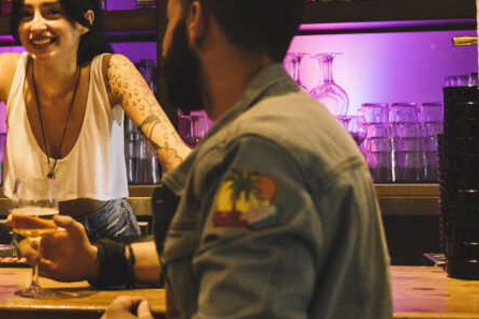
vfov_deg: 15.7
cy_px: 126
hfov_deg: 22.4
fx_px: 1157
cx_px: -6
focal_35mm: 87
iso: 1600
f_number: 2.8
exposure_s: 1/125
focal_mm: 38
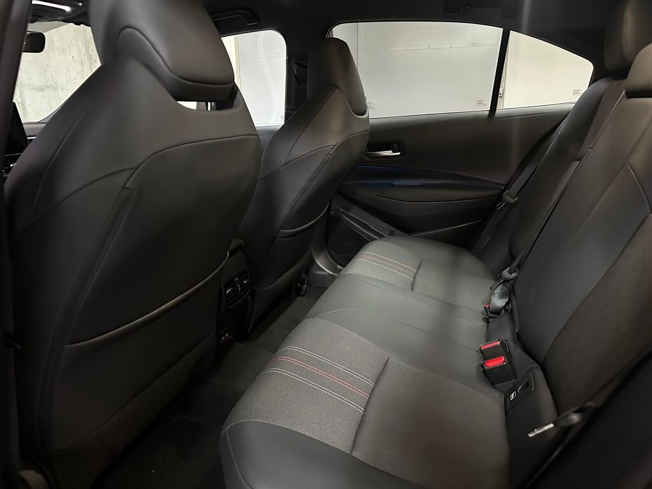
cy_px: 244
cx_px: 326
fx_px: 452
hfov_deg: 71.6
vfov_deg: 56.8
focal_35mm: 24
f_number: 1.78
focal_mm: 6.86
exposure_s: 1/25
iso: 1250
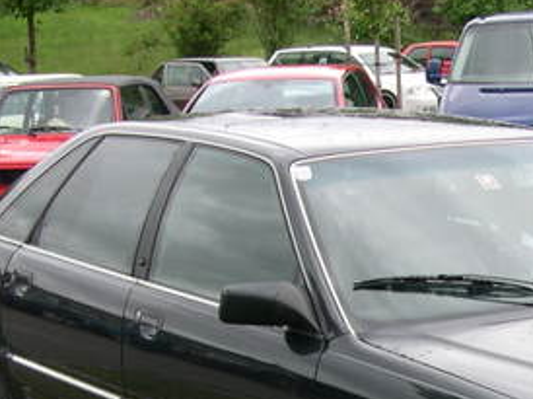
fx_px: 1708
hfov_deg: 17.4
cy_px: 452
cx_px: 525
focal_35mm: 111
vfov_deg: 13.0
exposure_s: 1/593
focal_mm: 8
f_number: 2.8
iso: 100
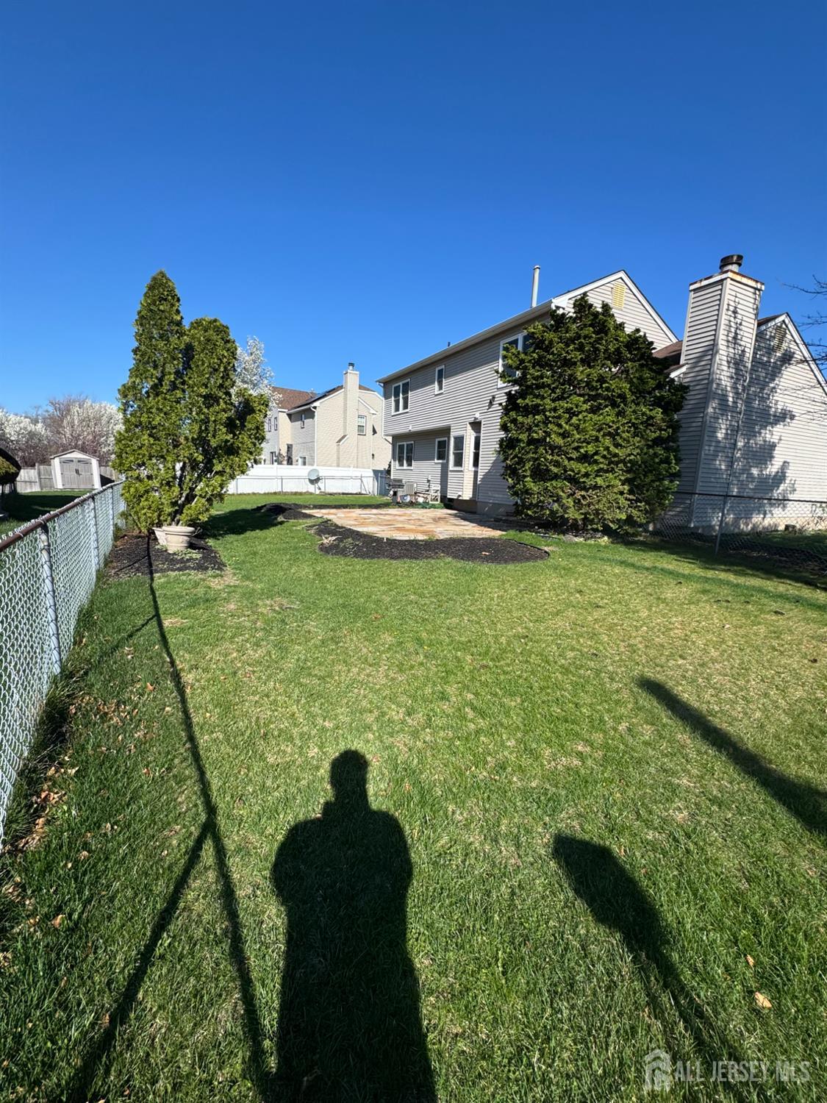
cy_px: 552
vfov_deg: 102.1
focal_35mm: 14
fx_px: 446
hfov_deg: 85.7
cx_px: 414
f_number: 2.2
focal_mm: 2.22
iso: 50
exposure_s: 1/1789
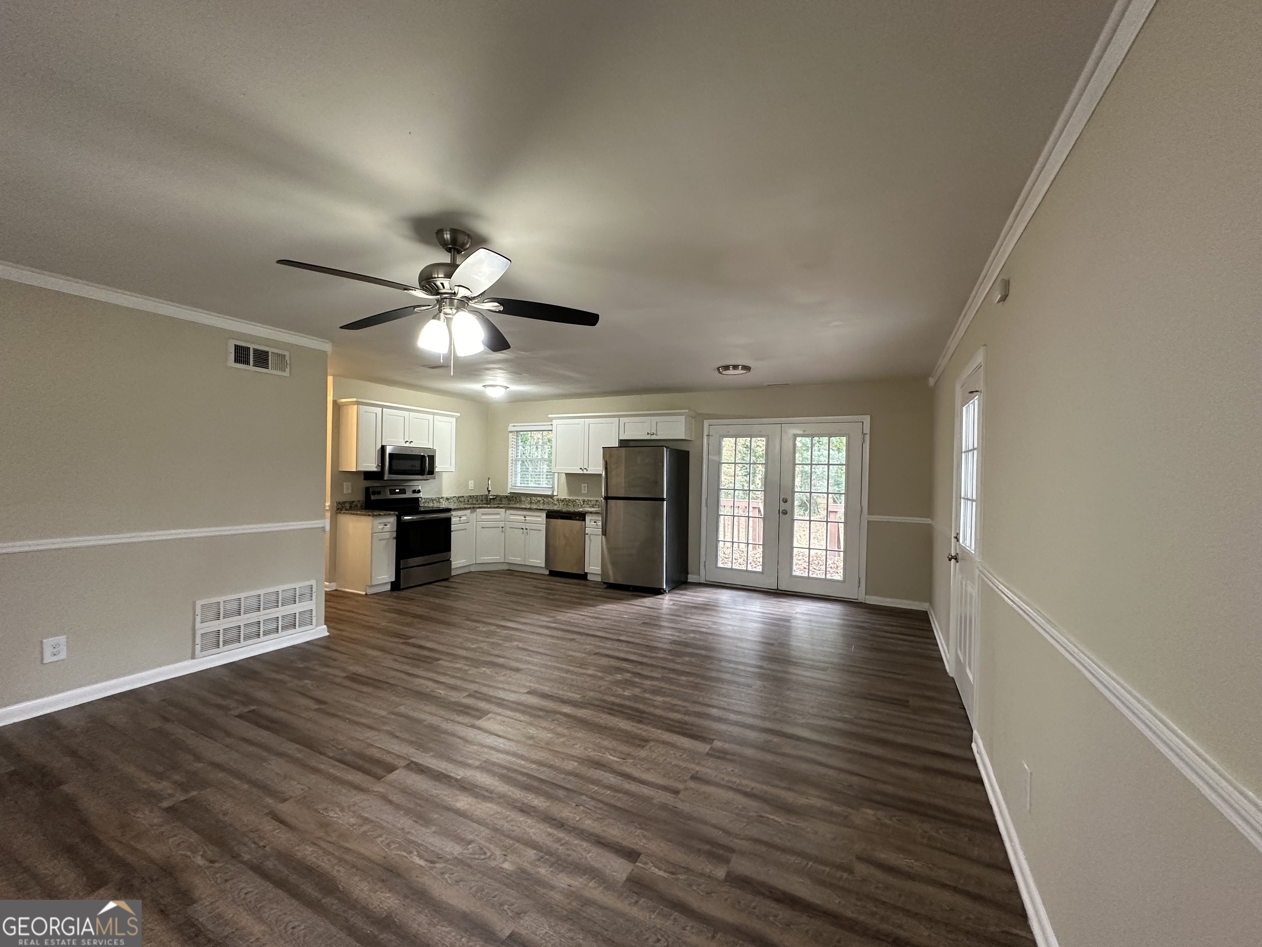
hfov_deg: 102.1
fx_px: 510
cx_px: 631
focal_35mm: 14
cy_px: 474
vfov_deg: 85.7
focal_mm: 2.22
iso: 250
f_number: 2.2
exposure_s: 1/60
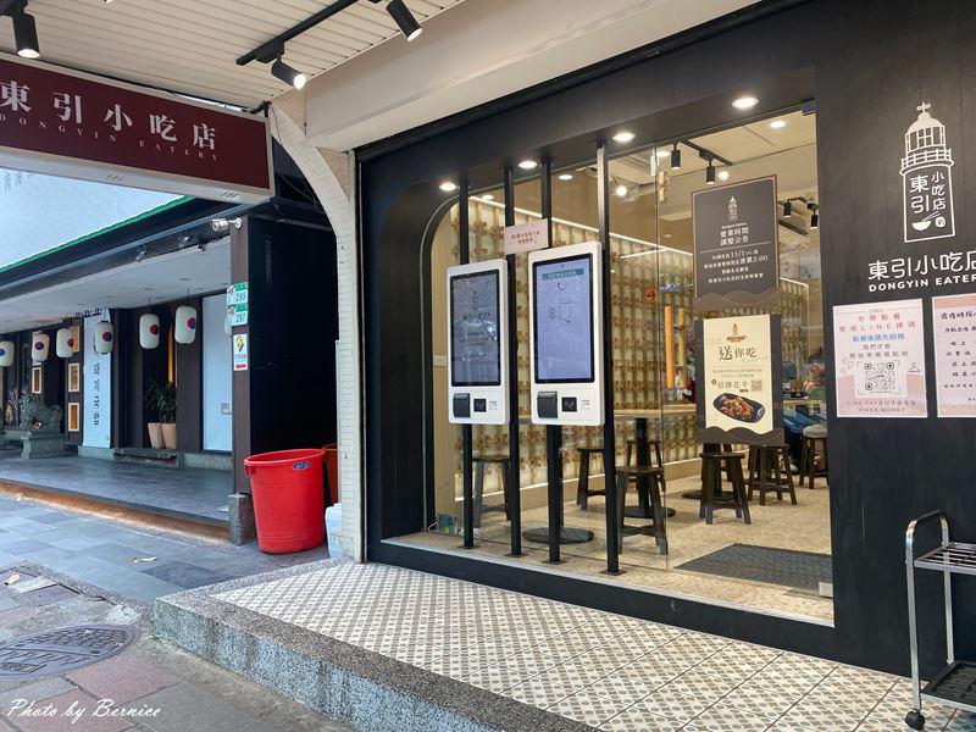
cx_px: 488
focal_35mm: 26
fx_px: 733
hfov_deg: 67.3
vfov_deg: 53.1
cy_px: 366
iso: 64
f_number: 1.8
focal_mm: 4.25
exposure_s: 1/120
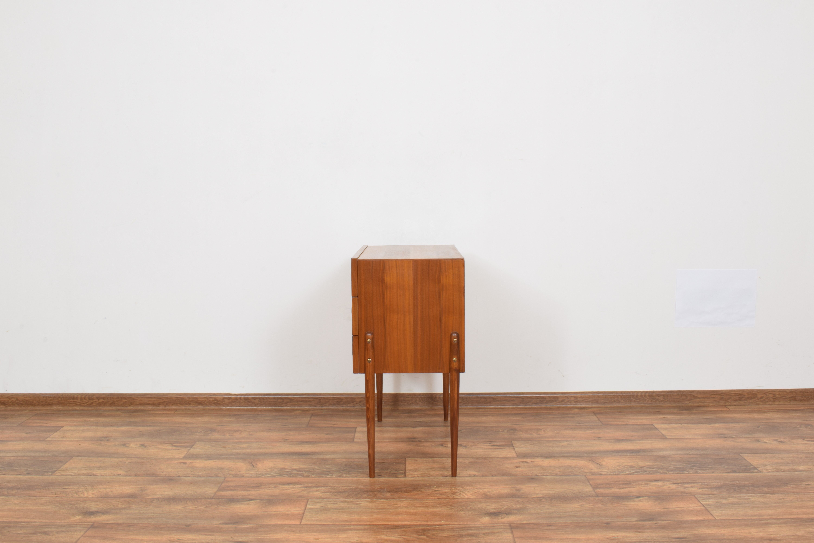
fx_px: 814
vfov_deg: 36.9
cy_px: 272
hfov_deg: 53.1
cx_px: 407
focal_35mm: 36
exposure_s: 5
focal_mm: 24
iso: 100
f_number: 25
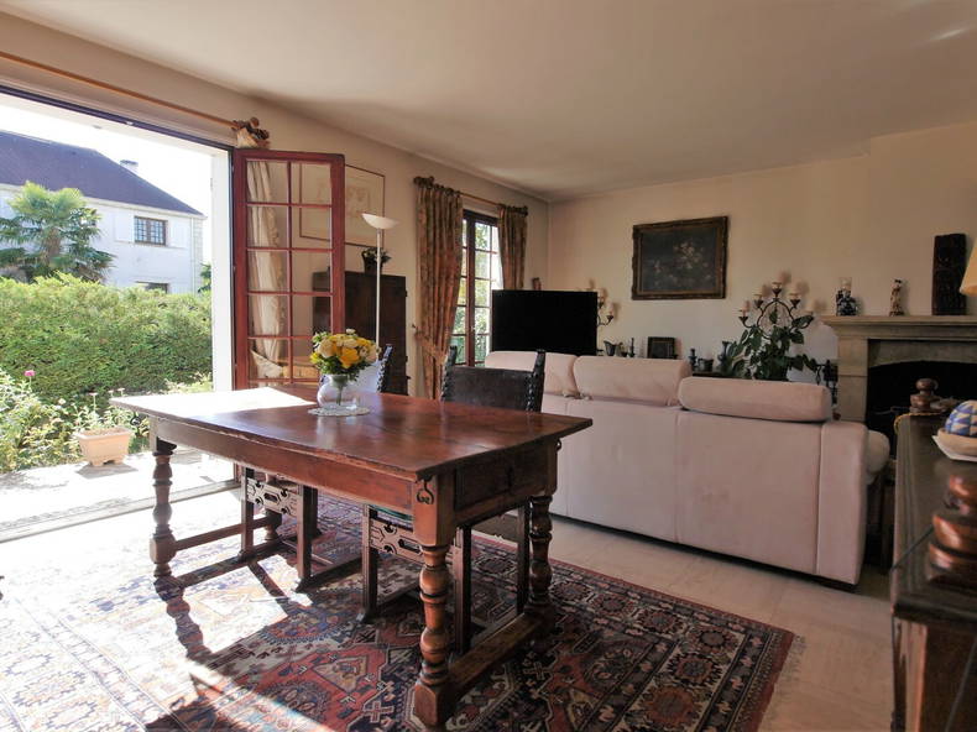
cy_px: 366
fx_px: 508
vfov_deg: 71.6
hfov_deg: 87.8
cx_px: 488
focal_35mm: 18
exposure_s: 1/125
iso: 160
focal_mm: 9
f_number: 5
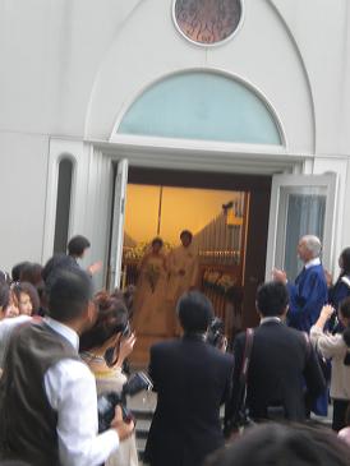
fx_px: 1415
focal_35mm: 105
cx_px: 175
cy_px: 233
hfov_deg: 14.1
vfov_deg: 18.7
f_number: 5.9
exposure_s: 1/12.2
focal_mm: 18.9
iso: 80
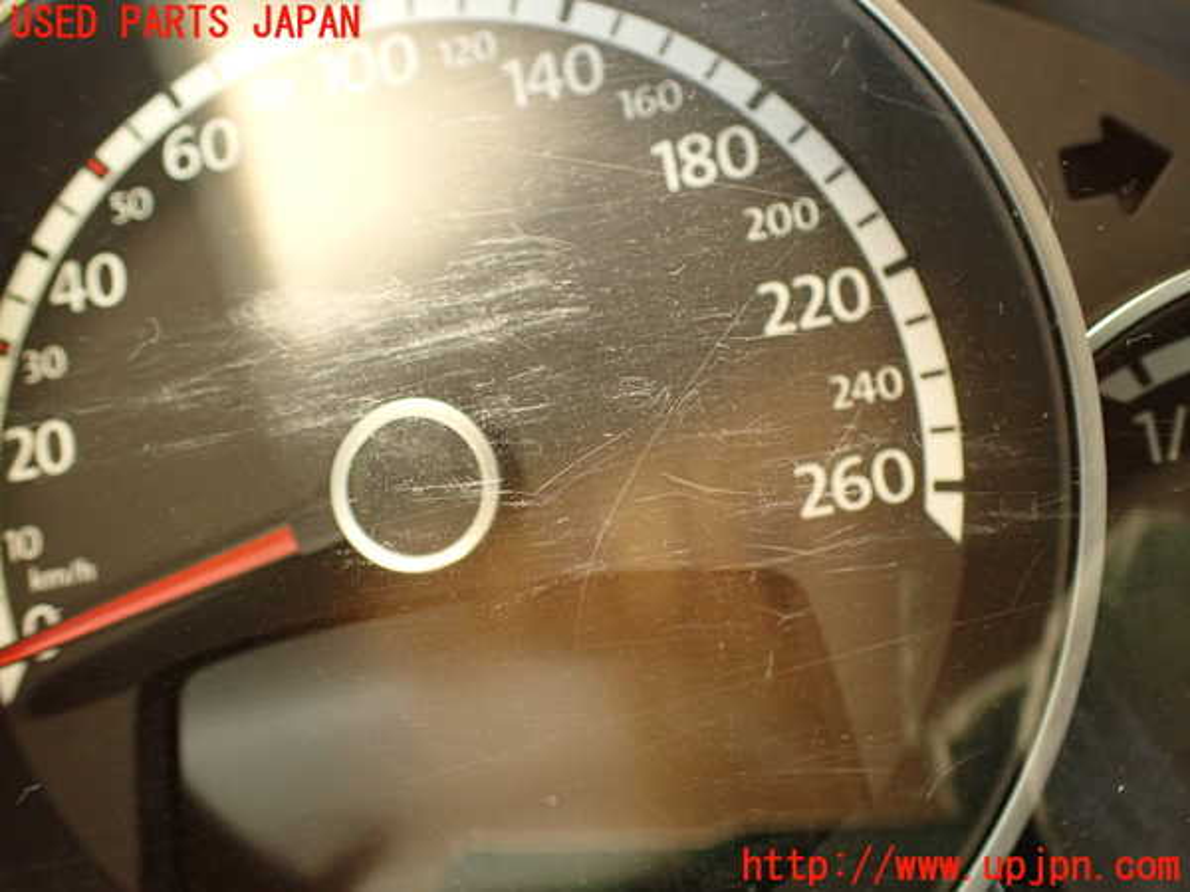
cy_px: 446
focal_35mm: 30
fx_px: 1031
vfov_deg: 46.8
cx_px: 595
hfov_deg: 60.0
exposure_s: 1/30
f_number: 2.3
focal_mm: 5.4
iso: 400
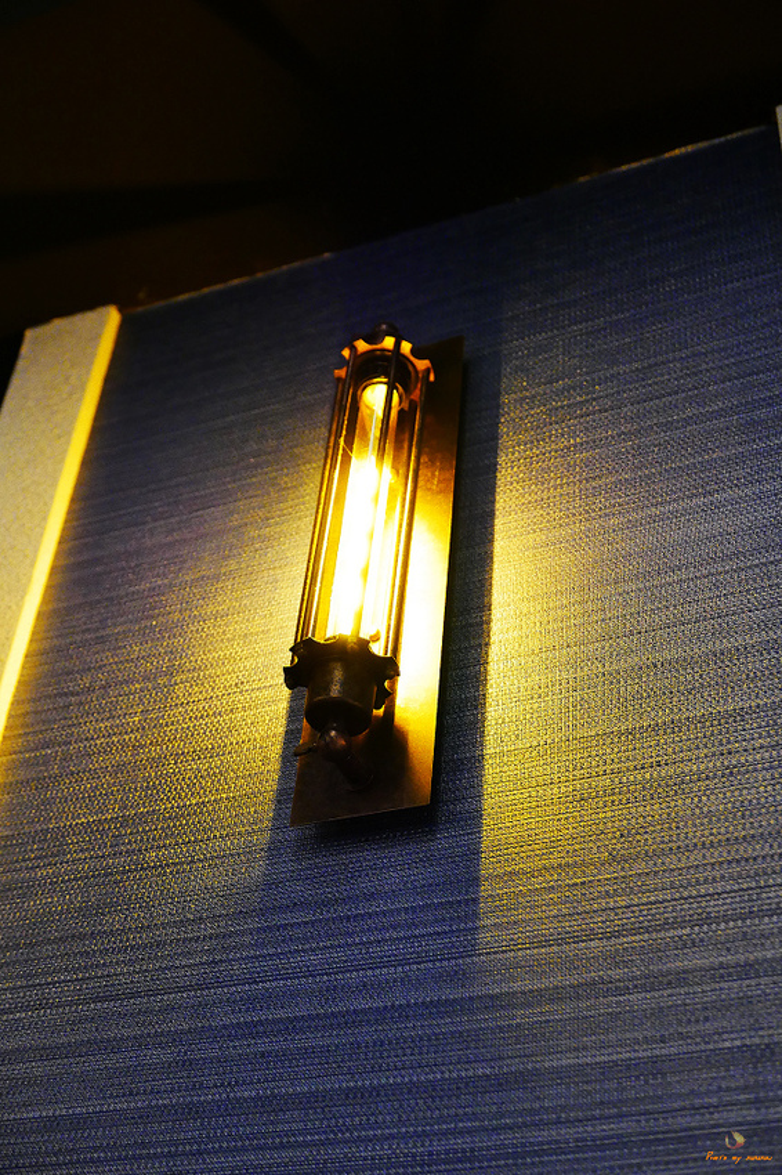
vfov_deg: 39.6
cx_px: 391
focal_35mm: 50
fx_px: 1630
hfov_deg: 27.0
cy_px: 588
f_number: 2.7
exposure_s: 1/40
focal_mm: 22.7
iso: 1600
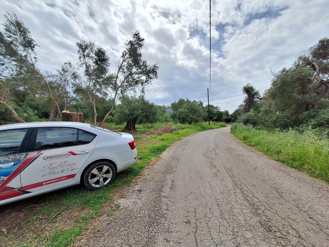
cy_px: 124
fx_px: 124
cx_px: 164
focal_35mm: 13
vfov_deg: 89.9
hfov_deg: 106.2
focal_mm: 1.74
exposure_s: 1/2273
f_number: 2.2
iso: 40
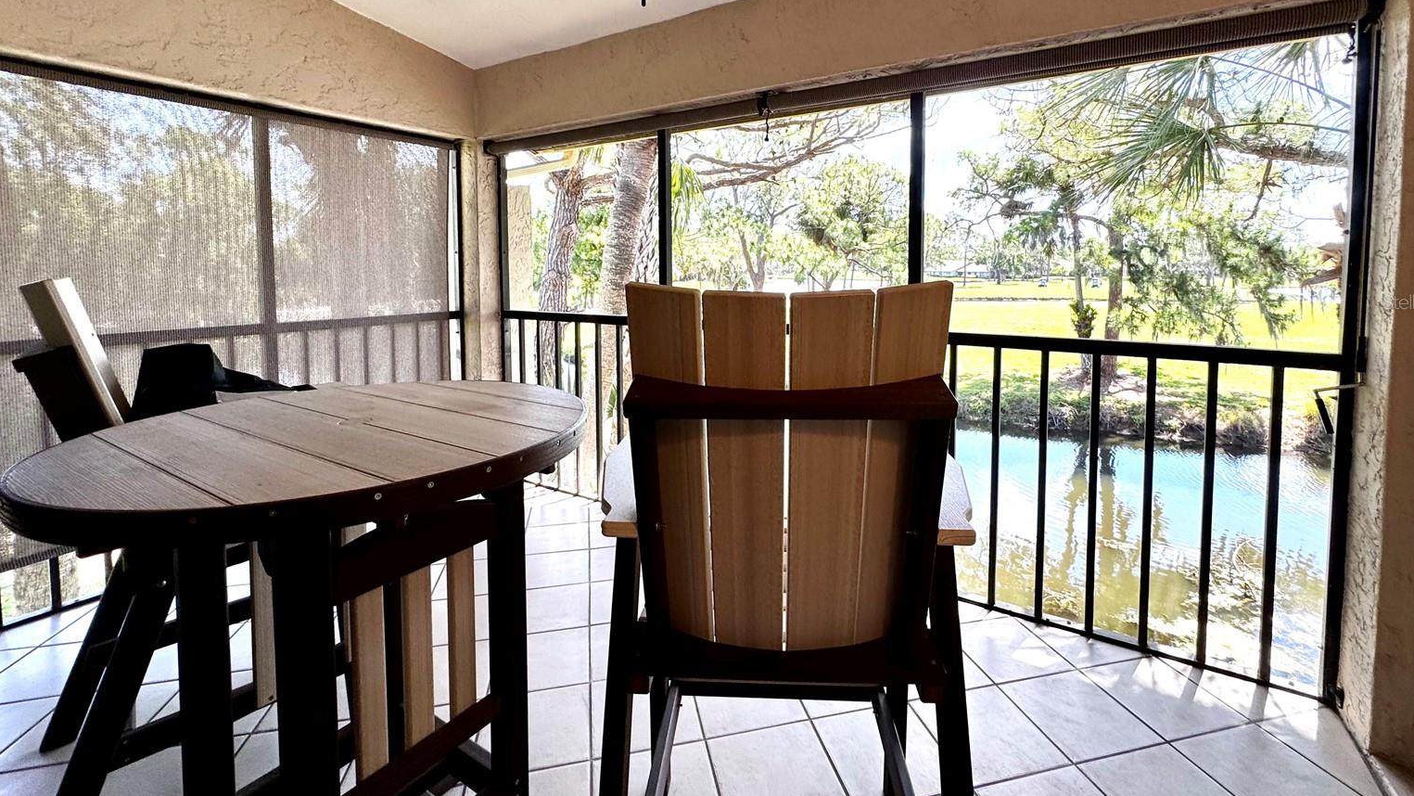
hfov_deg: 99.3
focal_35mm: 16
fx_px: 600
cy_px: 302
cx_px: 729
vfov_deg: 66.2
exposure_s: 1/141
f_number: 2.2
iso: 40
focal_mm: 2.22
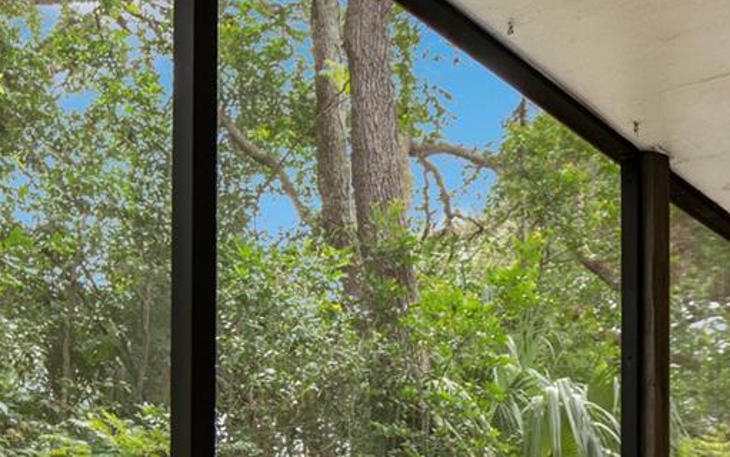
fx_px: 1015
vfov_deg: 23.4
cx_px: 349
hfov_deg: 39.5
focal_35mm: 51
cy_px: 534
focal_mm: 16
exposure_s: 1/160
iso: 640
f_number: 4
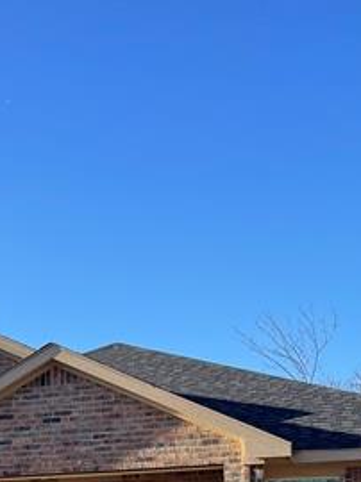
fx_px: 1031
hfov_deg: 19.0
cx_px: -45
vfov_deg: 24.2
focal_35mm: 74
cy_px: 557
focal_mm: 4.2
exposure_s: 1/1770
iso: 32
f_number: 1.6
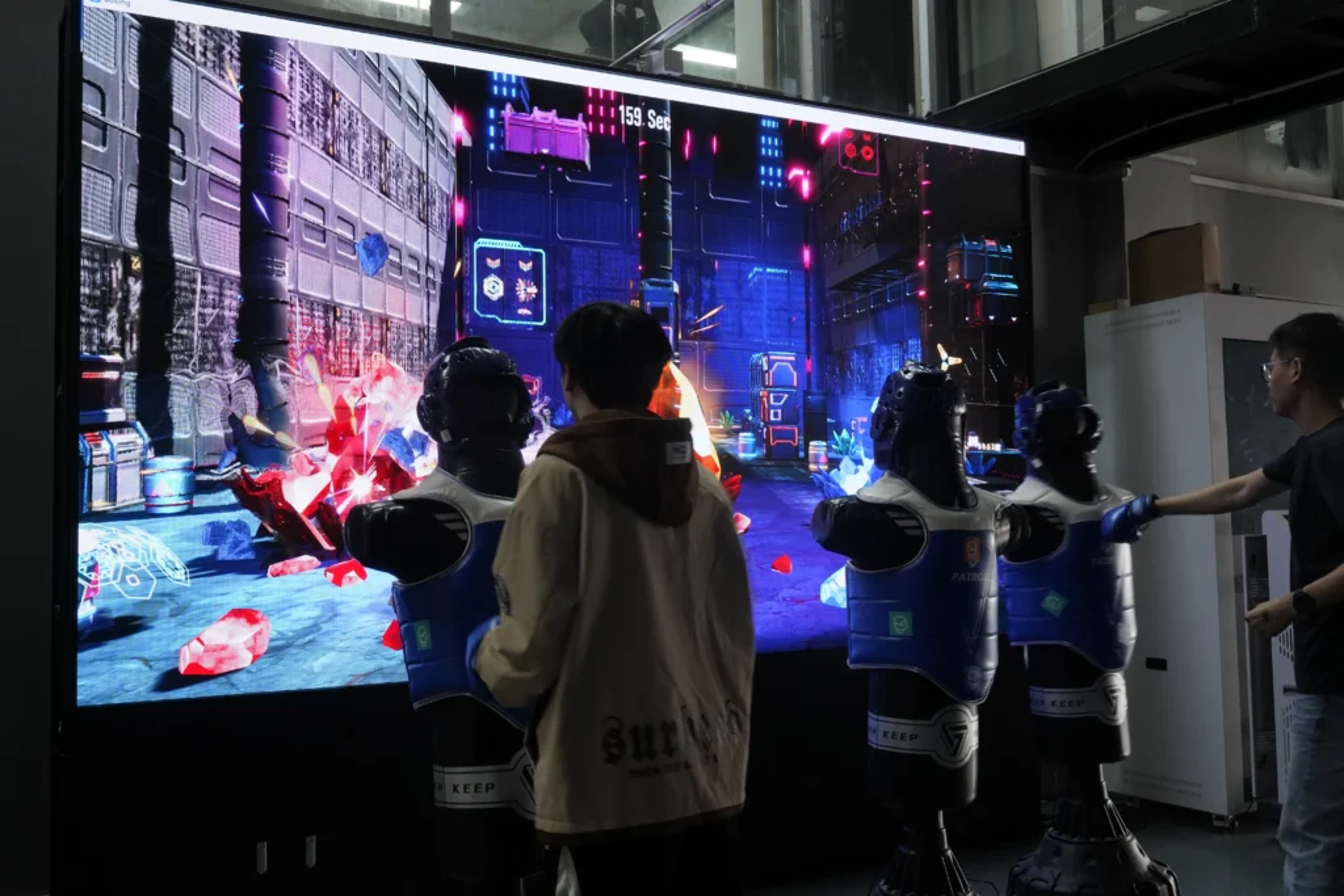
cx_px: 672
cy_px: 448
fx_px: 1232
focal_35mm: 33
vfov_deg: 40.0
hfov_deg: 57.2
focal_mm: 33
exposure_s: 1/50
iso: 3200
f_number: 14
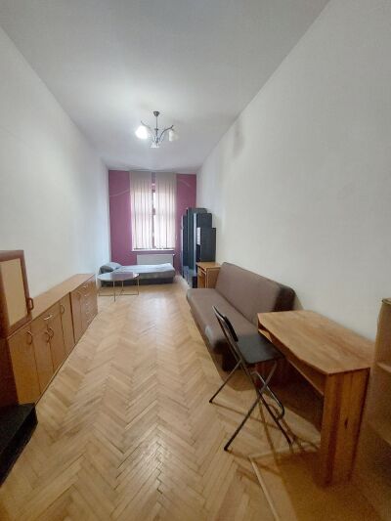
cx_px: 196
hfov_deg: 89.9
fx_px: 196
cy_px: 260
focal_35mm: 13
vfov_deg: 106.2
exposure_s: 1/33
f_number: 2.2
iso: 400
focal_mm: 1.74
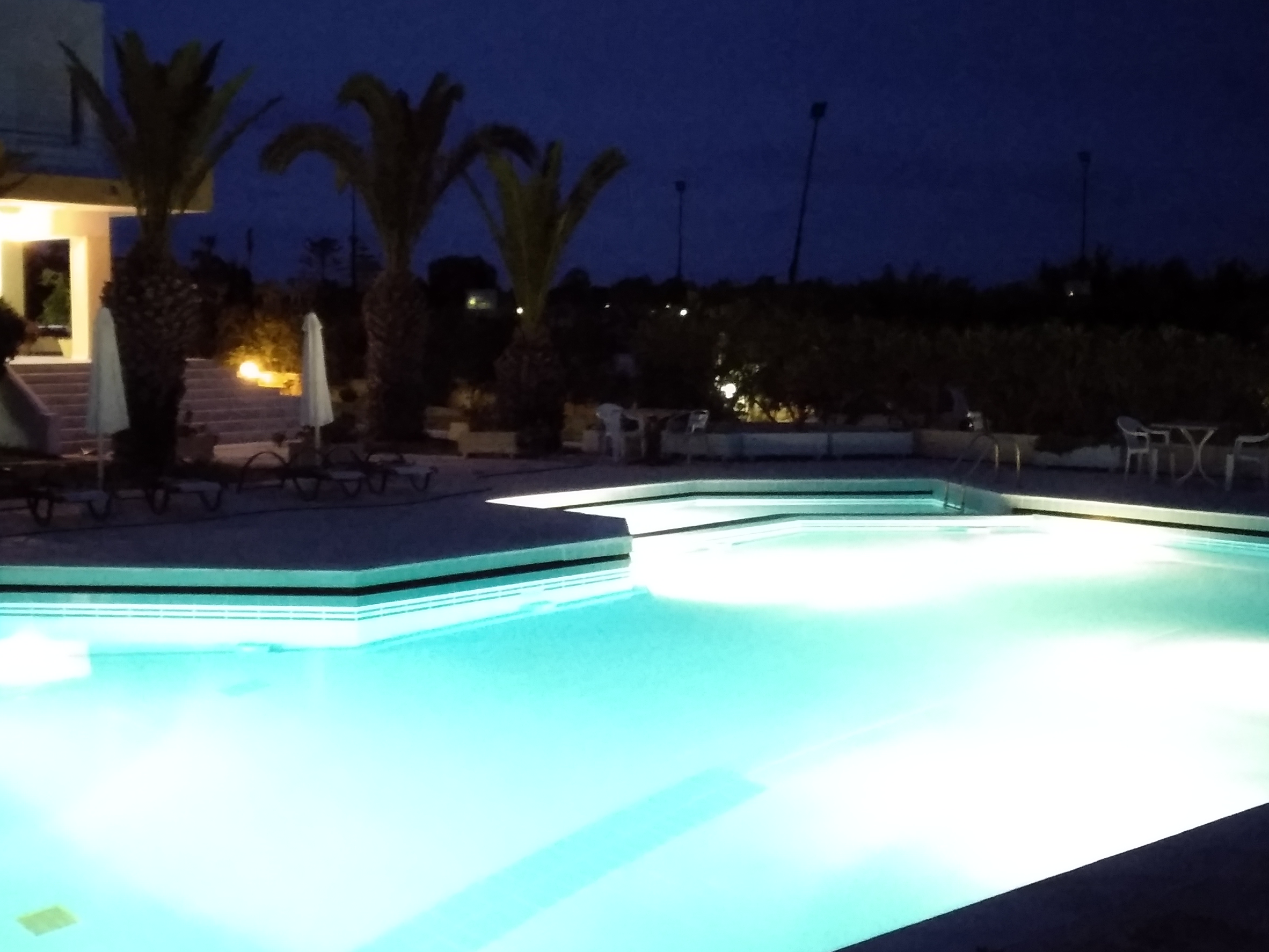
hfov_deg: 42.9
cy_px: 437
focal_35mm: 44
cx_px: 561
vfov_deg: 32.9
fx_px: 1613
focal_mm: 3.82
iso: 6400
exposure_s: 1/17
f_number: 2.2
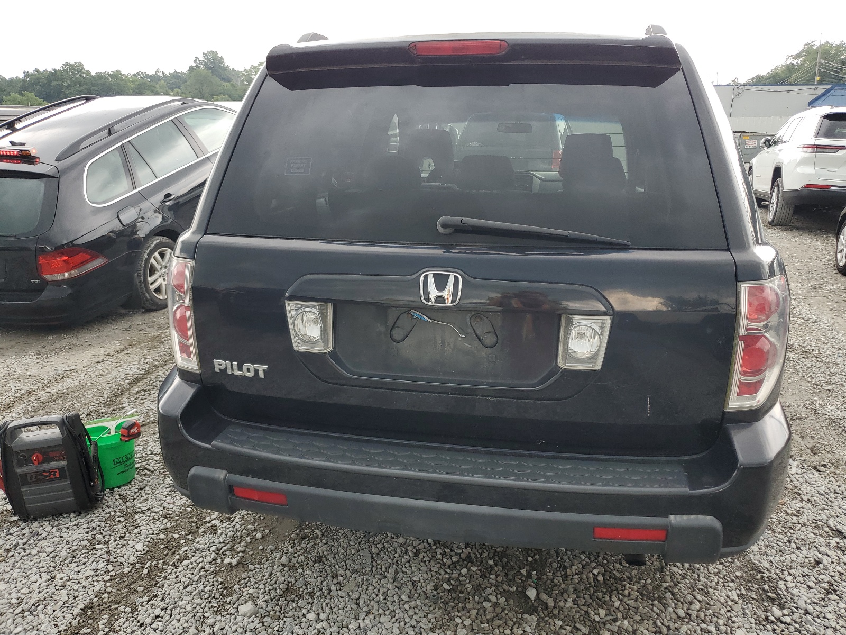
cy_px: 318
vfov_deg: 53.1
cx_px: 423
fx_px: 635
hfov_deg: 67.3
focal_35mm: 26
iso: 50
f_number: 1.5
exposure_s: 1/192
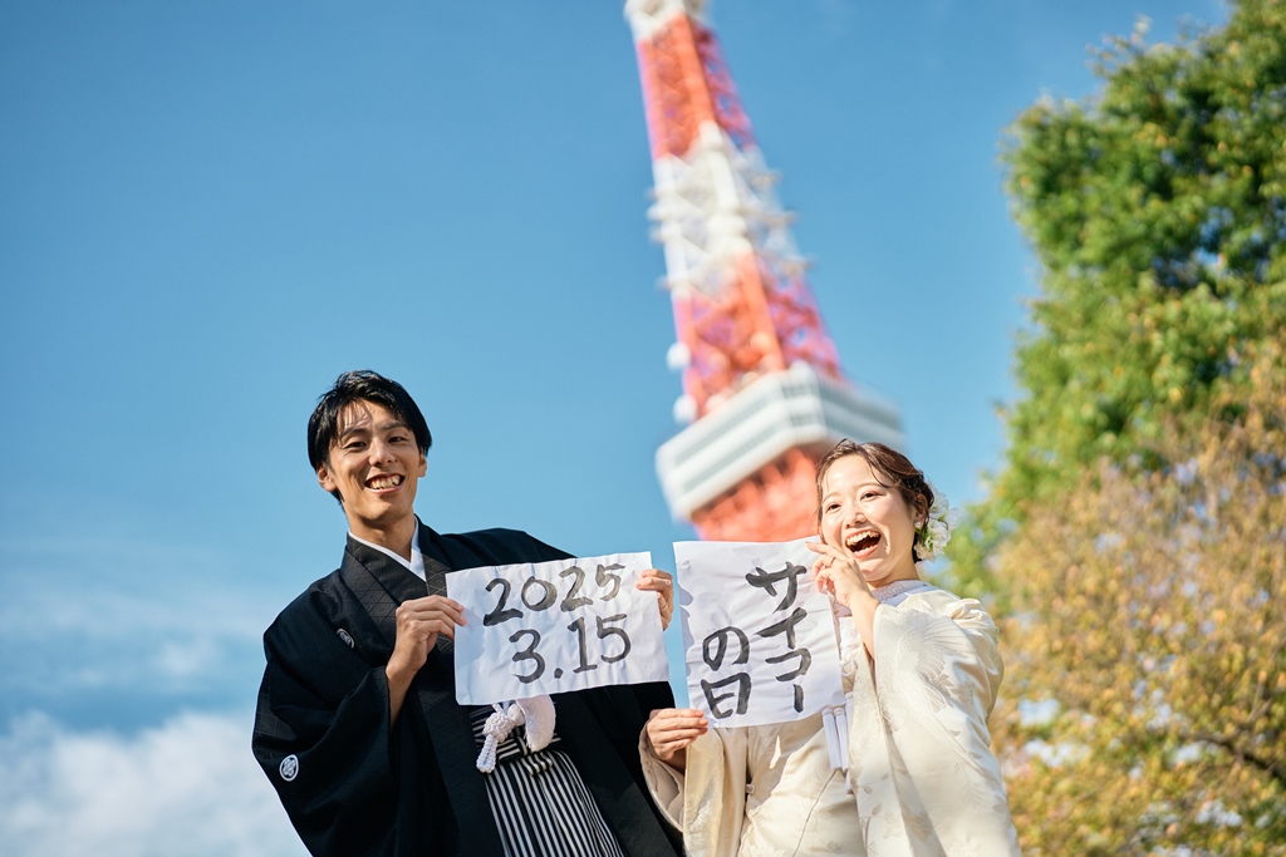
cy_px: 428
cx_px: 643
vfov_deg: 27.0
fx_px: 1786
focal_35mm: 50
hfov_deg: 39.6
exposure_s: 1/6400
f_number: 1.4
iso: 100
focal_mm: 50
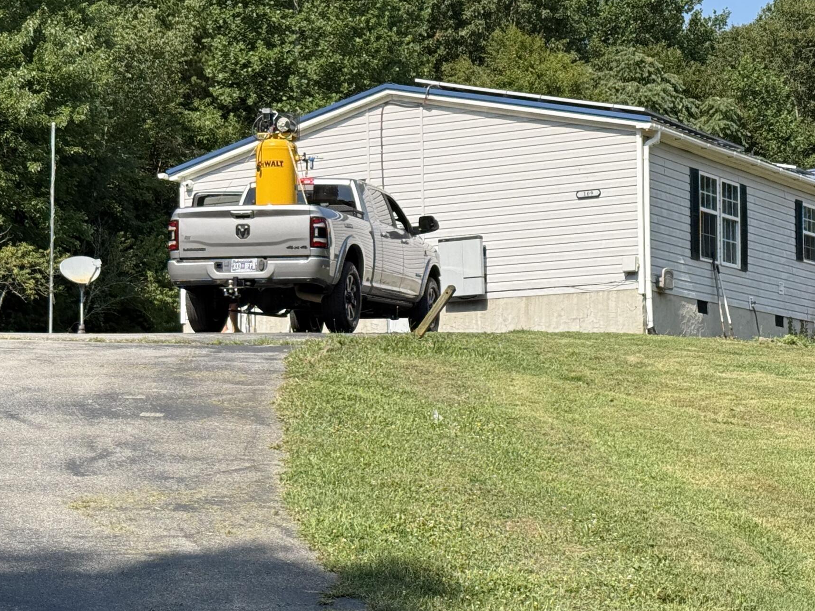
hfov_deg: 23.3
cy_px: 365
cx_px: 450
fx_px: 1978
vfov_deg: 17.6
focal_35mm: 84
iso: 64
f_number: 1.78
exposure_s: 1/3378
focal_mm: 6.76
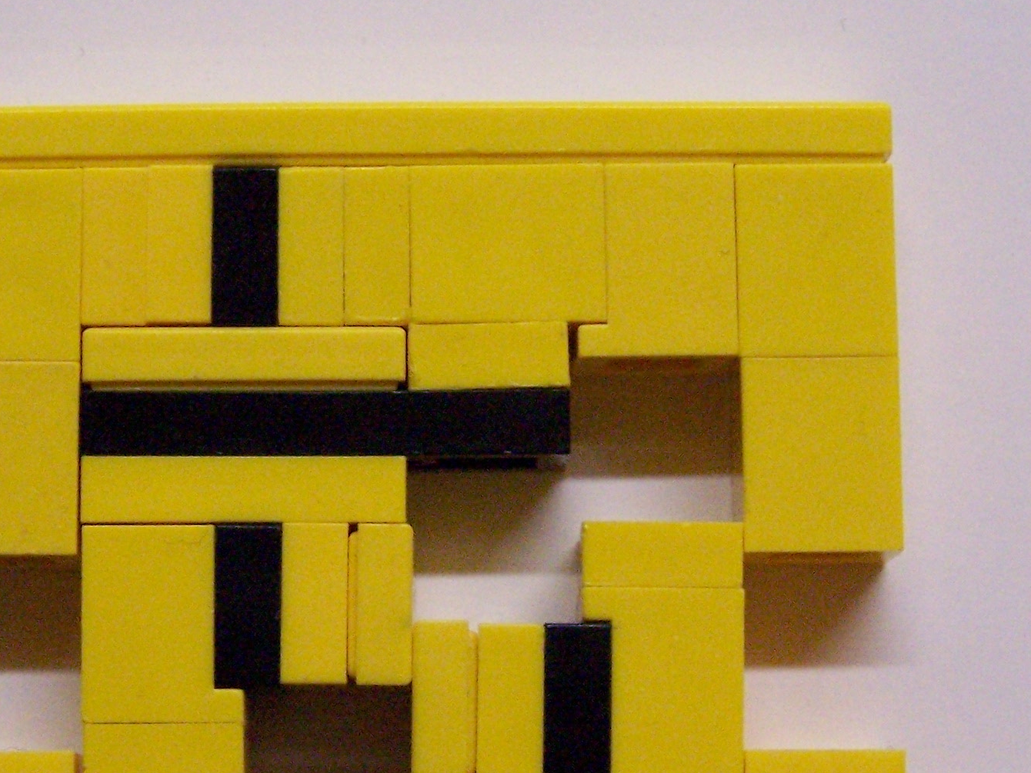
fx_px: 3663
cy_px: 639
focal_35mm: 123
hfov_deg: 16.0
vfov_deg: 12.0
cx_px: 426
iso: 400
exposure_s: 1/125
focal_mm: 10.7
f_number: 3.2
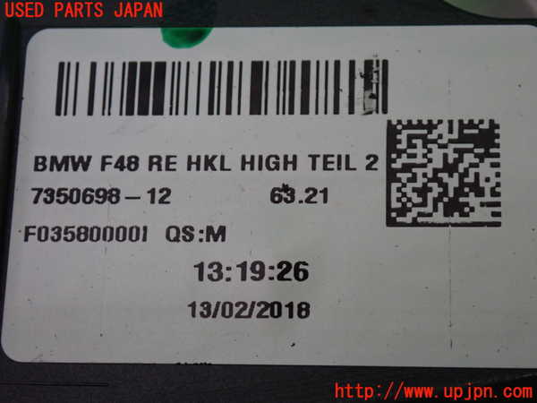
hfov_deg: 19.6
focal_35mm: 100
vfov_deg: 14.8
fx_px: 1551
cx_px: 268
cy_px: 202
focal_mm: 18
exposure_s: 1/80
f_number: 4.9
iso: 800
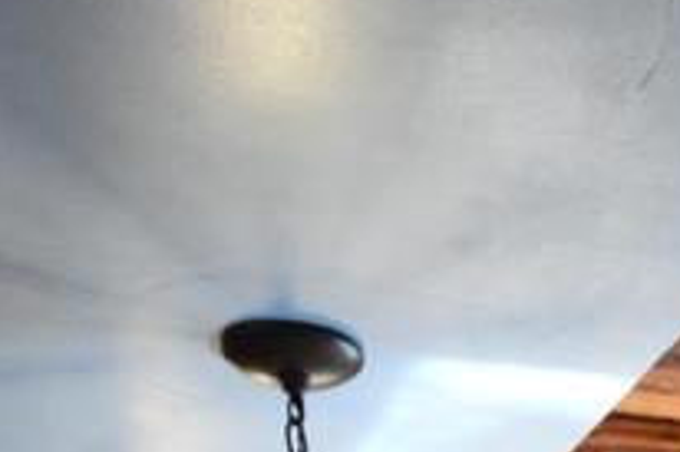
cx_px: 832
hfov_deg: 18.4
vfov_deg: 9.8
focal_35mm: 105
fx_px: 1982
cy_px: 1371
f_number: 4
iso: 800
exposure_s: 1/50
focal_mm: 10
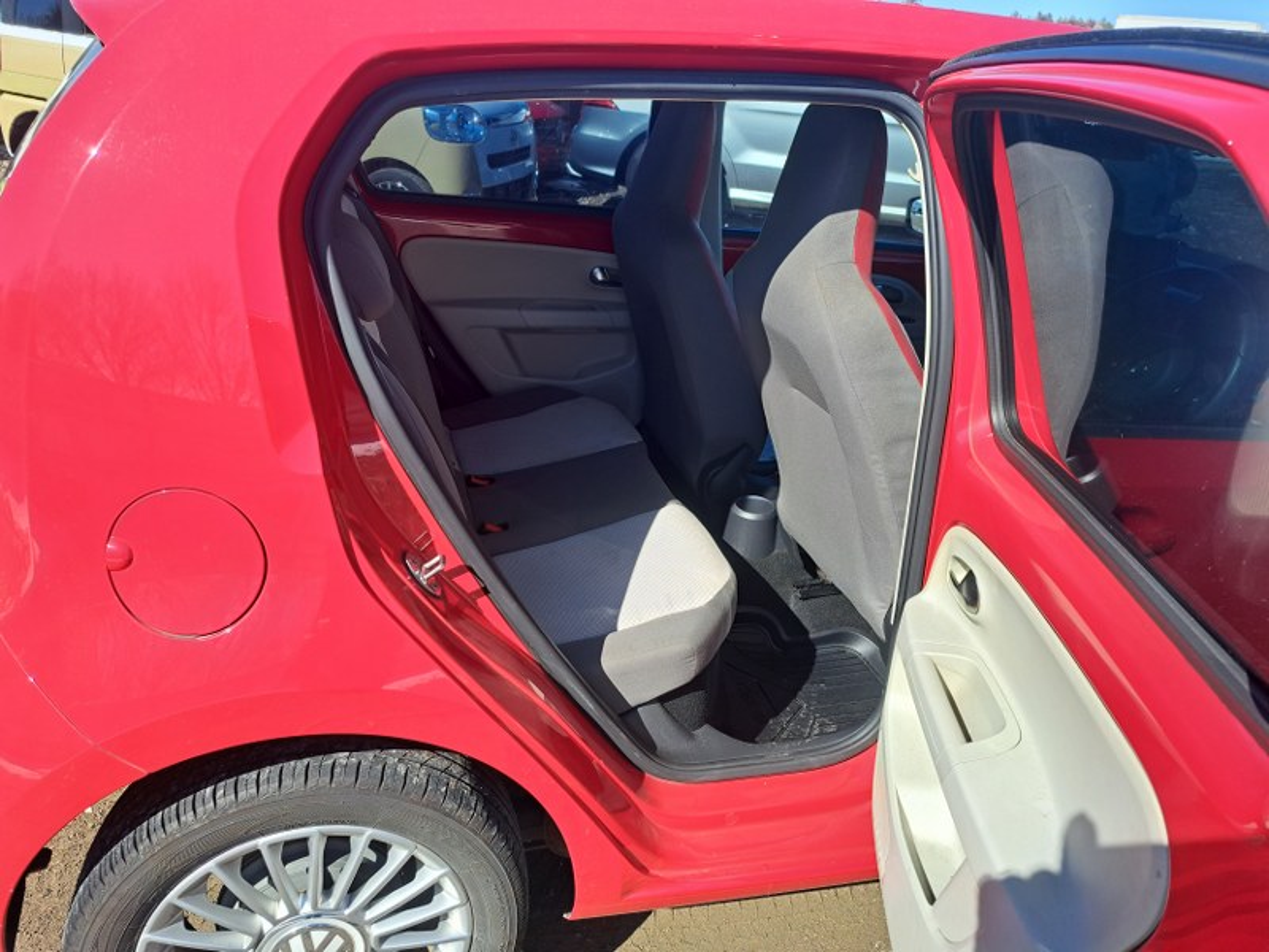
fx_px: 880
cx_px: 634
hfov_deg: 71.6
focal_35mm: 24
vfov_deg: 56.8
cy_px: 476
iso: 50
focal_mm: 5.23
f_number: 1.8
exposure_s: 1/706
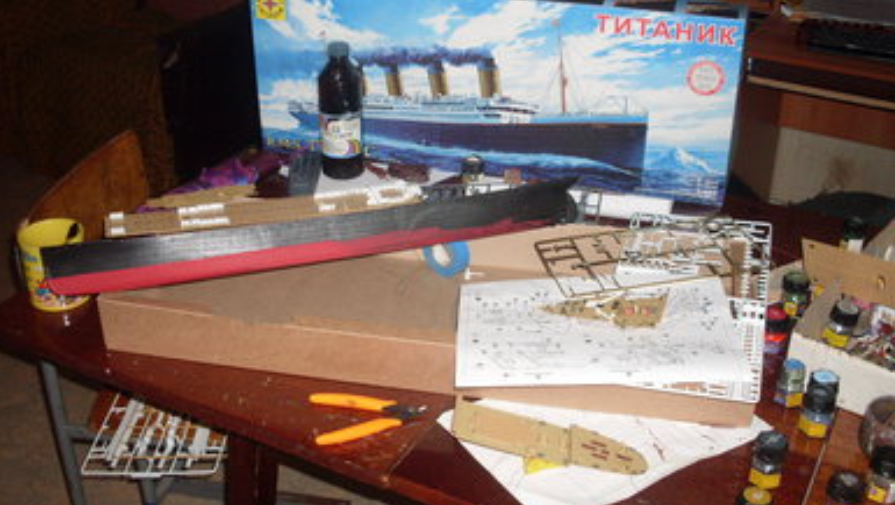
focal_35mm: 43
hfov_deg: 47.3
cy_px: 219
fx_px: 1021
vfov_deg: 27.7
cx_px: 453
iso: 100
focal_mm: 6.3
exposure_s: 1/45
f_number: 2.8
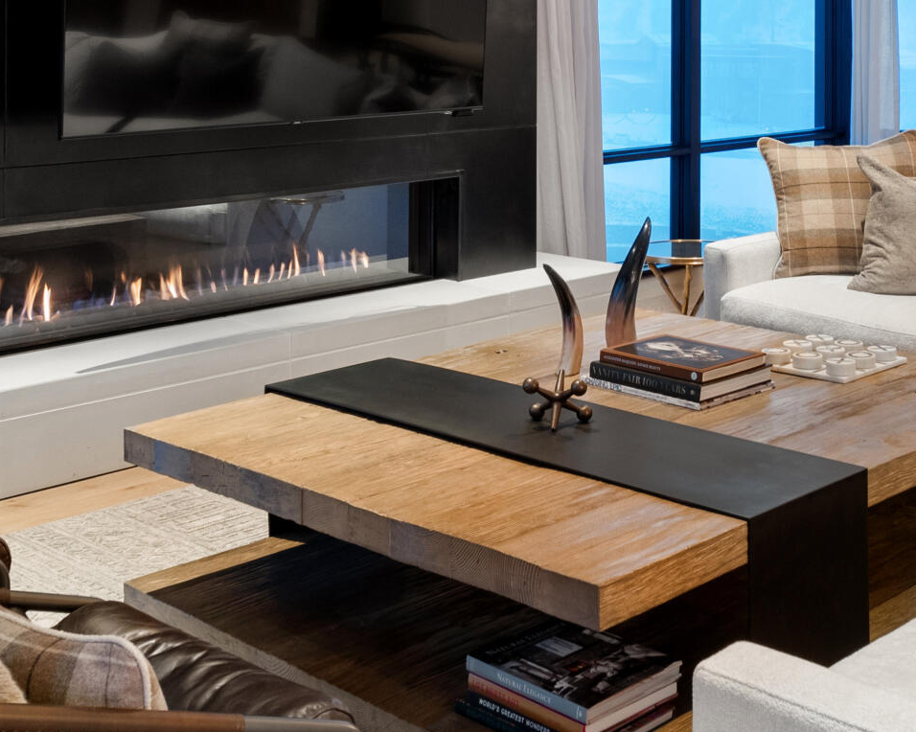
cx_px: 597
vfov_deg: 26.9
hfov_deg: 33.3
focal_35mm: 56
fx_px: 1518
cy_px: 223
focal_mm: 19
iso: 640
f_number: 7.1
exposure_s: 1/1.25
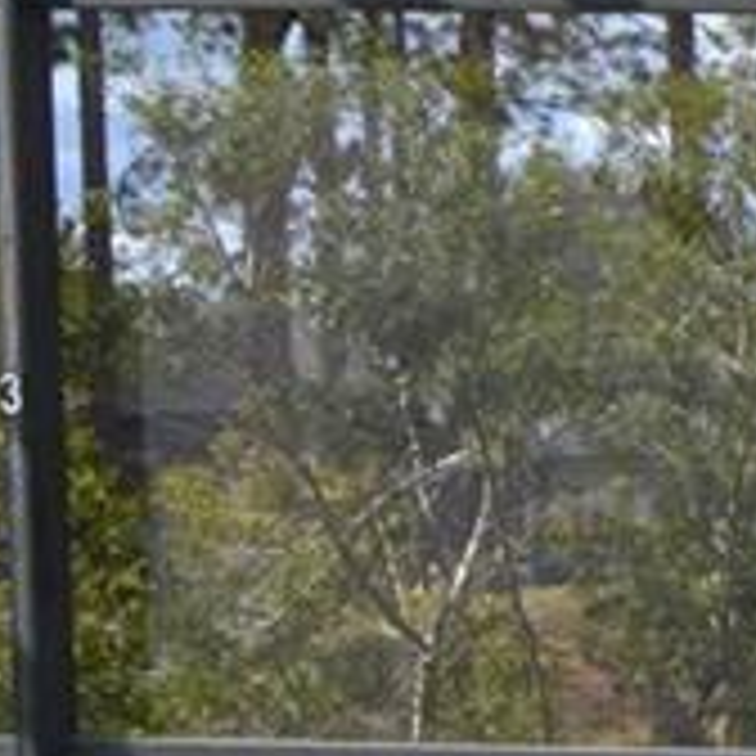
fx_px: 2115
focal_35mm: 86
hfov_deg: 14.0
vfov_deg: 20.2
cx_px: 1822
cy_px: 540
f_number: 8
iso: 180
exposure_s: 1/250
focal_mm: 11
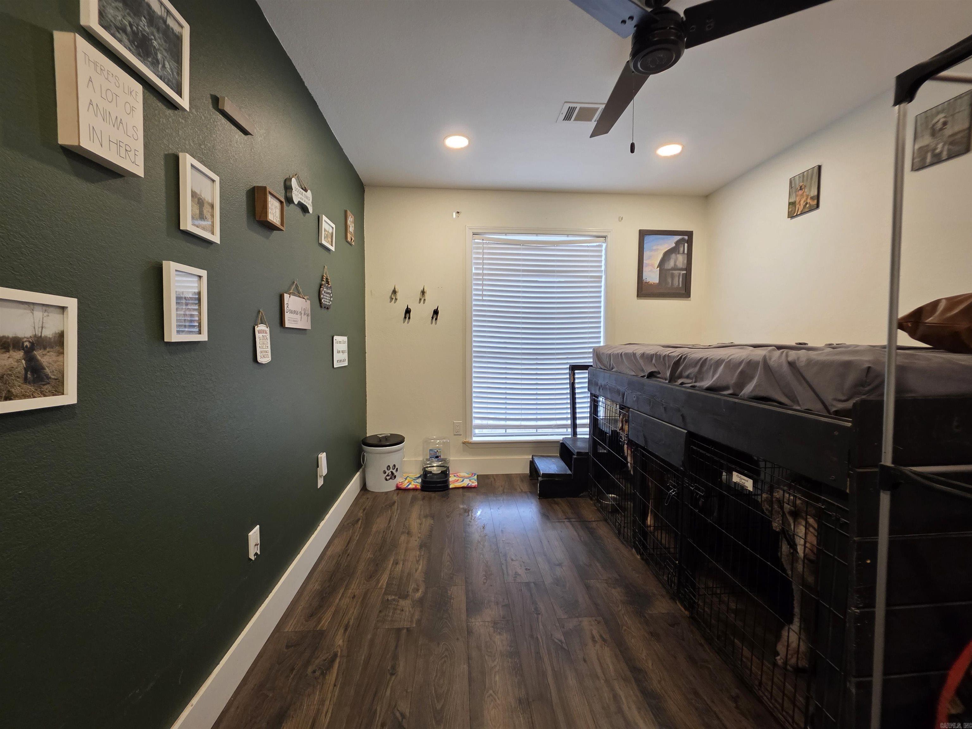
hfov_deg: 106.2
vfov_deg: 89.9
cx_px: 486
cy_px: 364
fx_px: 365
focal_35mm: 13
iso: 200
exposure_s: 1/60
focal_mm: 2.2
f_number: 1.9
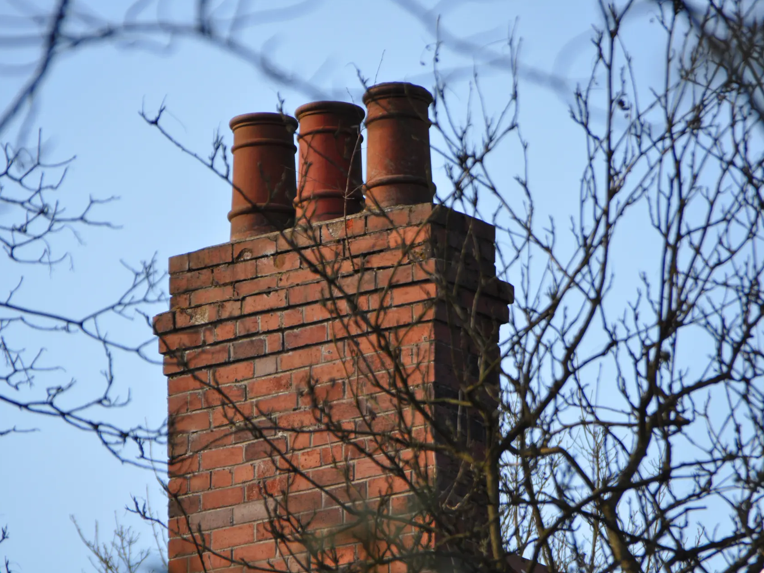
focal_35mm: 408
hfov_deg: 4.9
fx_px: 9004
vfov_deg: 3.6
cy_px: 286
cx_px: 348
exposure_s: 1/500
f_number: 6.3
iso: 400
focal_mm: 250
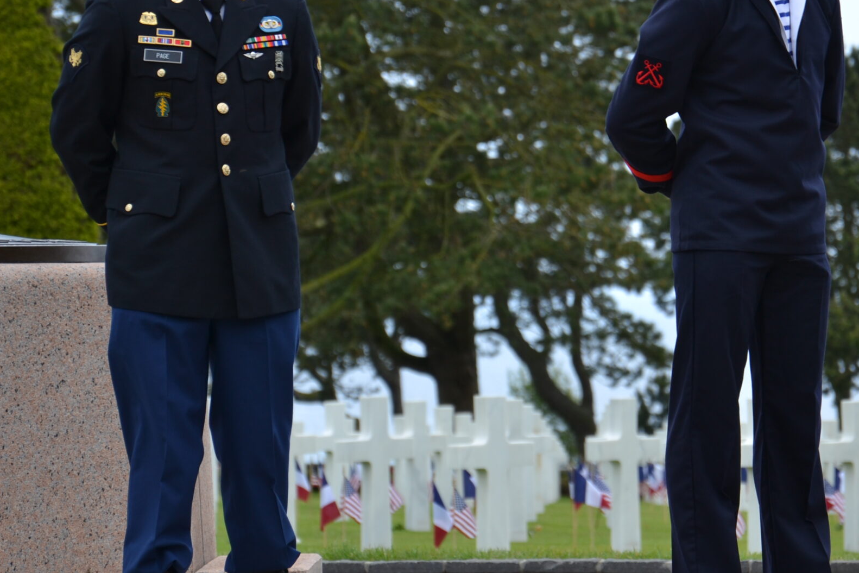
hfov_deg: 8.1
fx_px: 6080
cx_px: 501
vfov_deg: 5.4
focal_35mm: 255
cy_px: 250
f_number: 5.6
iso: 100
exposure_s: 1/125
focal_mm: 105
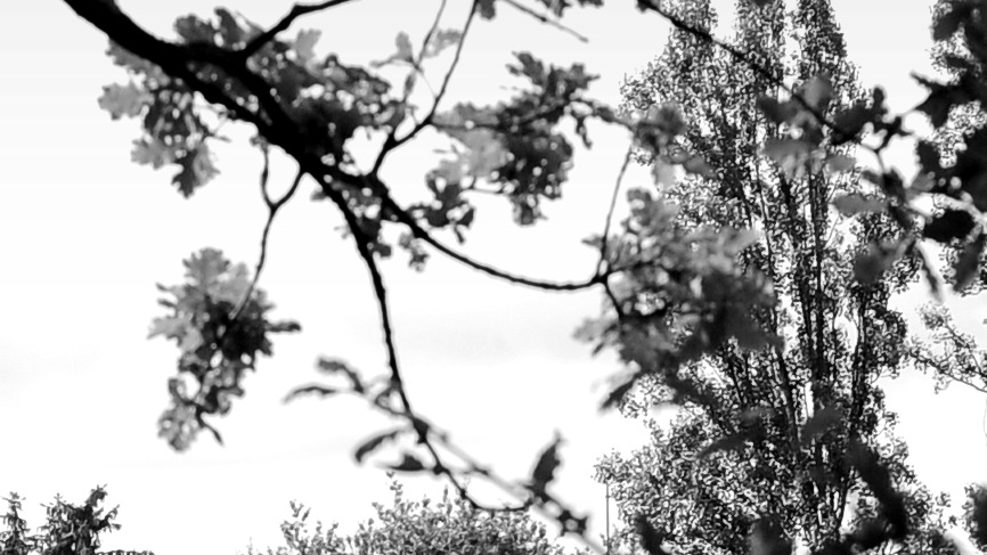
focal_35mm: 360
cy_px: 890
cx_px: 337
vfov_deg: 3.4
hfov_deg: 6.0
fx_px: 9421
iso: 320
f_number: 8
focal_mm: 70
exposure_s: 1/400
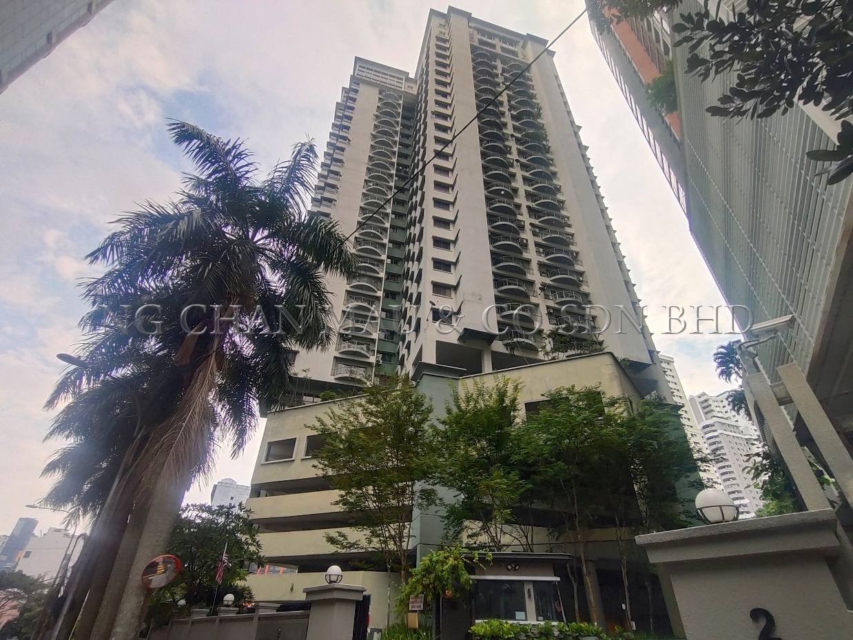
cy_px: 320
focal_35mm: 16
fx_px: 394
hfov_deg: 94.5
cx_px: 426
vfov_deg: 78.1
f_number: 2.2
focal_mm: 1.66
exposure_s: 1/120
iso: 50
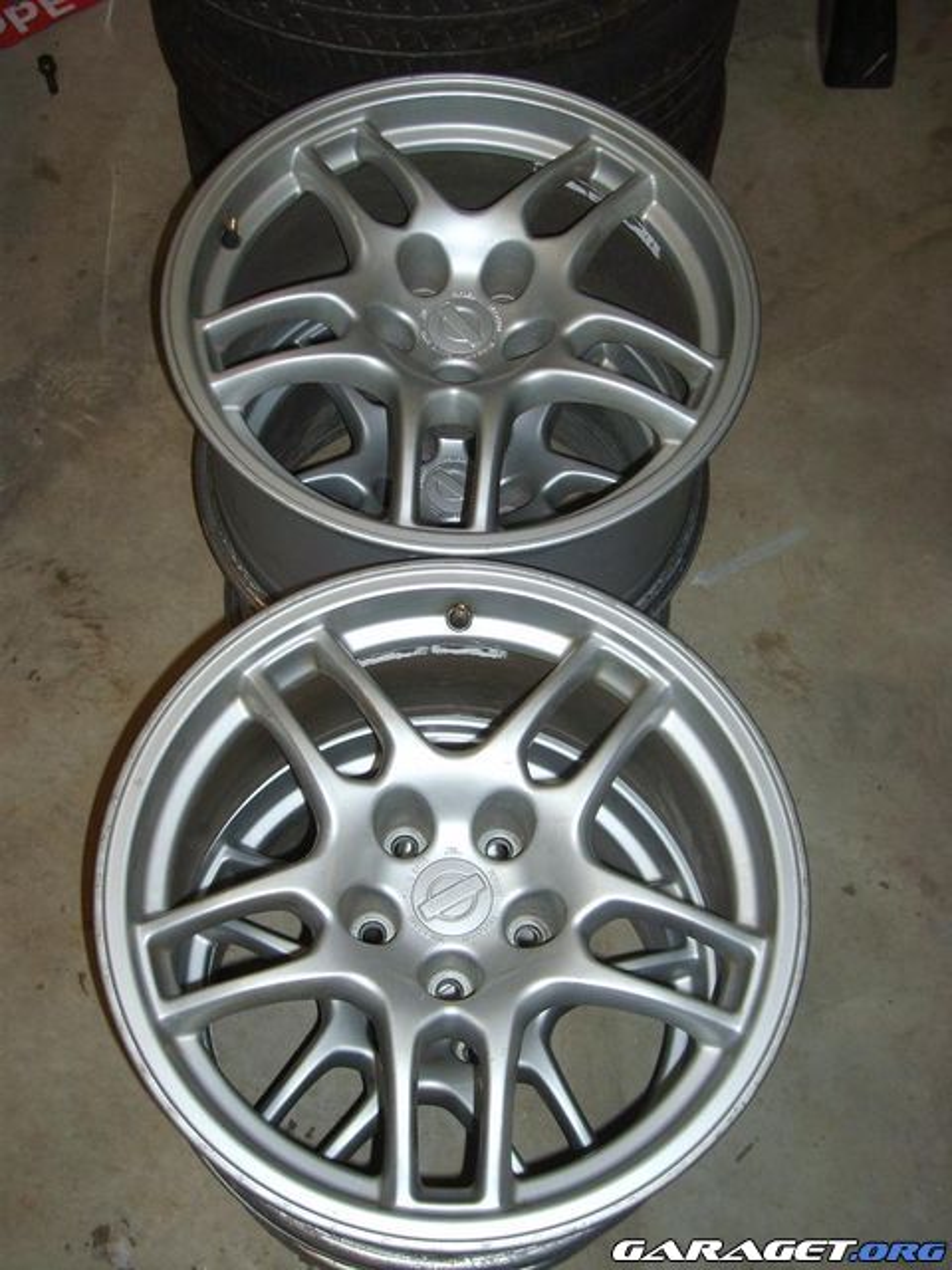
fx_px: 1577
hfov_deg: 33.6
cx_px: 476
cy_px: 635
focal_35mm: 43
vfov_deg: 43.9
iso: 100
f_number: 3
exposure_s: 1/45
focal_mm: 7.2
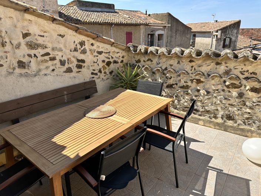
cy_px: 98
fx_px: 181
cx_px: 130
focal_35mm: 24
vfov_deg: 56.8
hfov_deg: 71.6
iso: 80
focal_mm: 6.86
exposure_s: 1/2660
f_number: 1.78
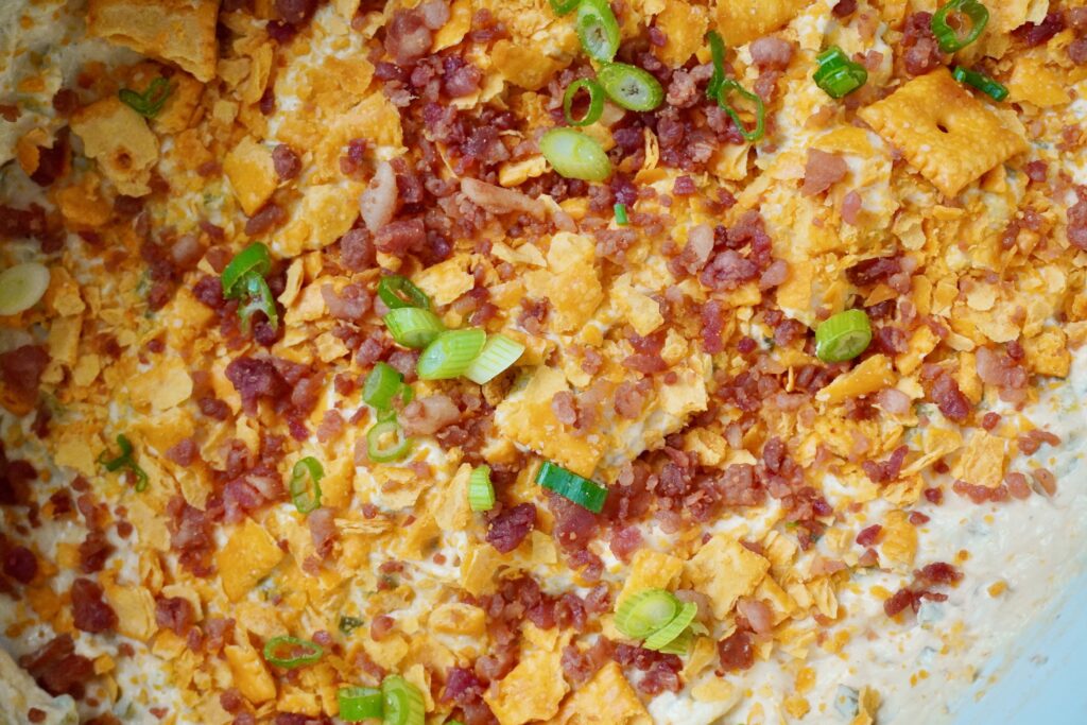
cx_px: 544
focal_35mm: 50
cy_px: 362
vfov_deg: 27.3
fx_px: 1495
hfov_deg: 40.0
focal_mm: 33
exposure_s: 1/400
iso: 2500
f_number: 5.6
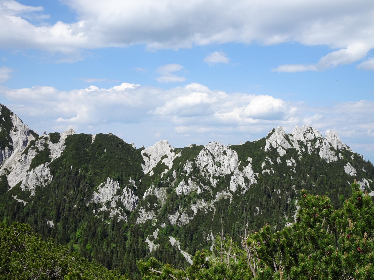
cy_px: 140
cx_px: 187
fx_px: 465
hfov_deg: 43.9
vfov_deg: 33.6
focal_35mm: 43
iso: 80
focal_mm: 7.3
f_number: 4
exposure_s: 1/640
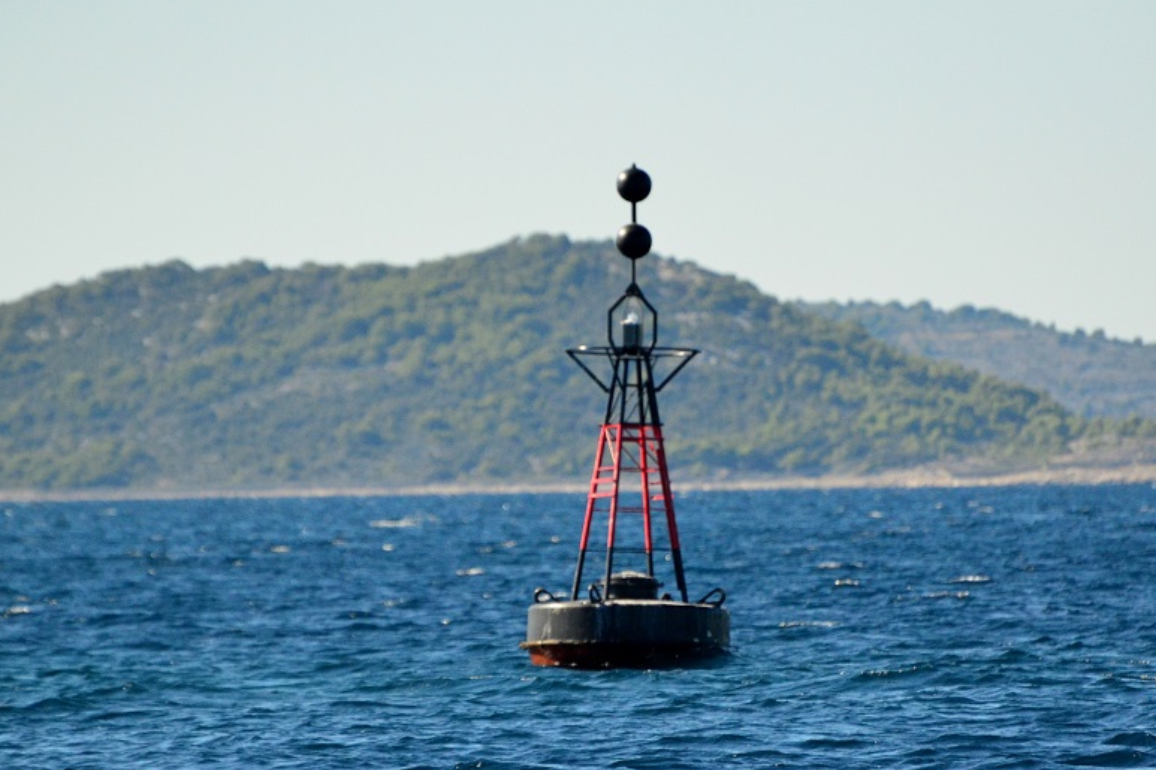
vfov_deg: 2.6
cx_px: 642
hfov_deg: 3.9
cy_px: 477
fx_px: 16789
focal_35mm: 523
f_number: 5.6
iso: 1800
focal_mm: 270
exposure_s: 1/8000
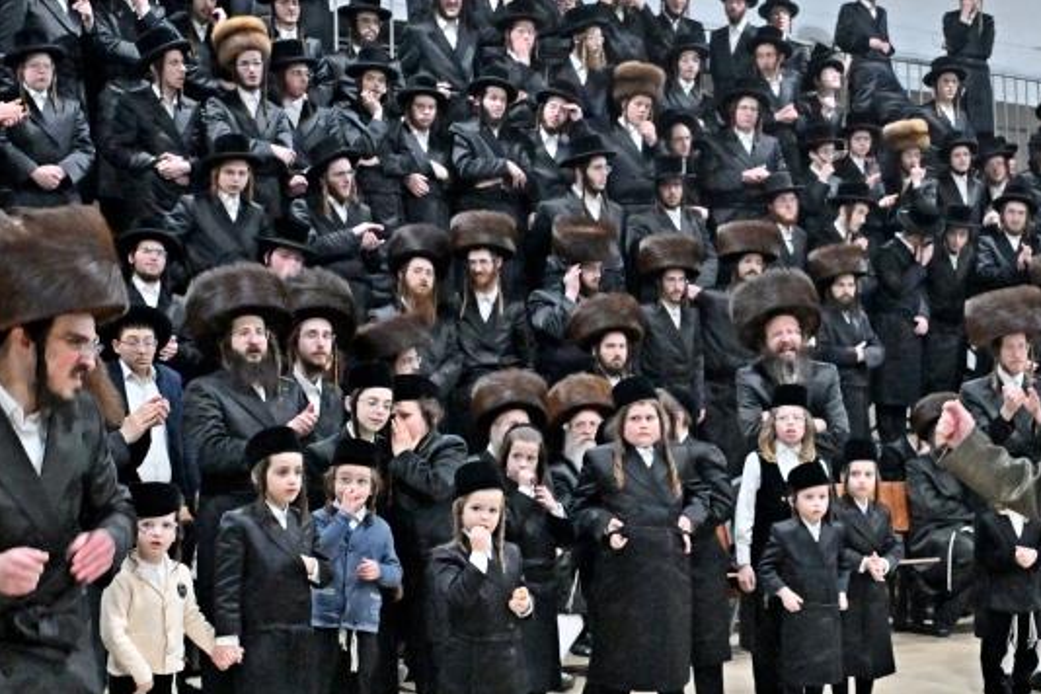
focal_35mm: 69
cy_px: 505
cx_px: 869
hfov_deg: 28.5
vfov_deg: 19.6
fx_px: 1995
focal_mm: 24
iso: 2000
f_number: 4
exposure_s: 1/250
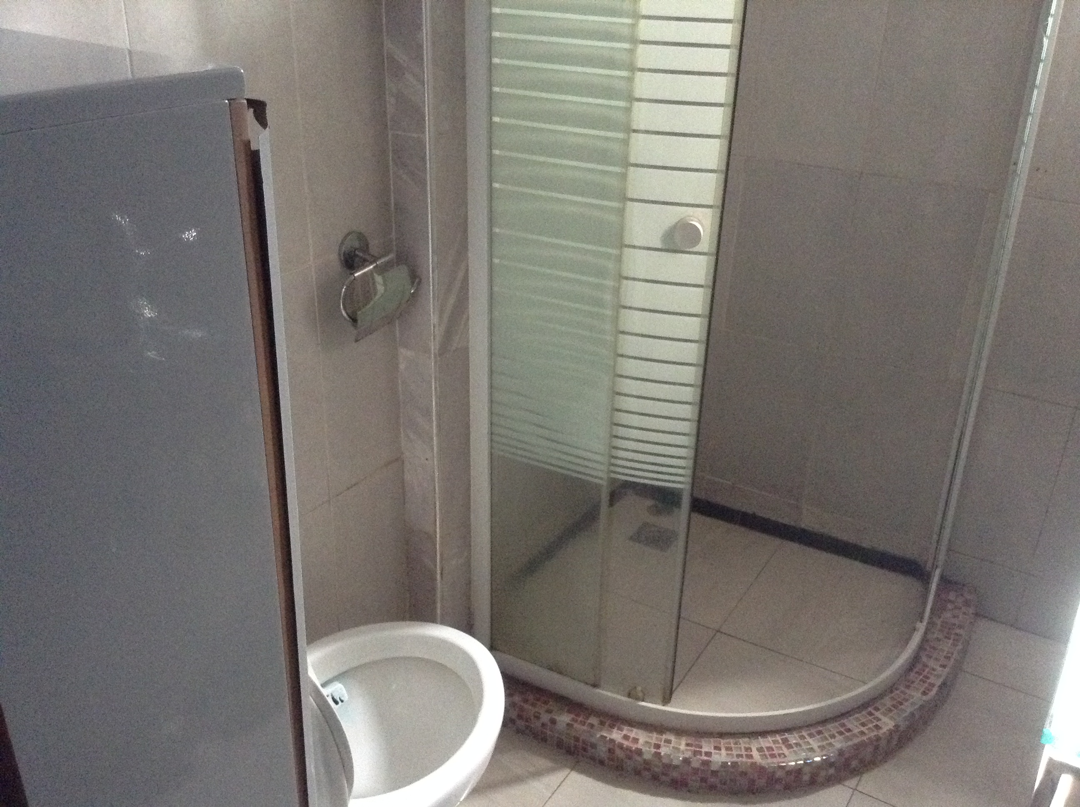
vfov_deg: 42.8
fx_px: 1028
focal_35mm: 33
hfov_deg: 55.4
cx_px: 540
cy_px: 404
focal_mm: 3.3
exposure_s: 1/15
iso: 400
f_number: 2.4
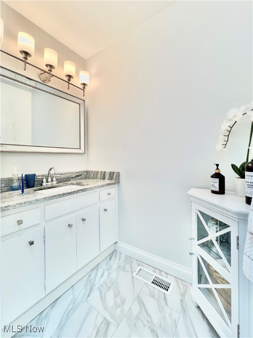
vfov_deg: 106.2
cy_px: 169
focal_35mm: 13
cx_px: 126
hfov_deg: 89.9
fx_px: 127
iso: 50
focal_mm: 1.57
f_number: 1.8
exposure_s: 1/120
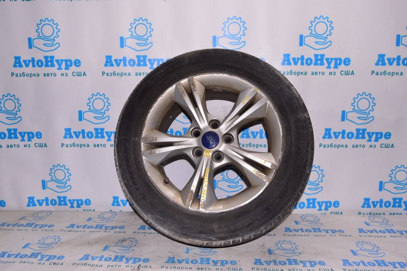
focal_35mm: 30
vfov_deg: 43.5
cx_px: 204
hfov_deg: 62.0
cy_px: 136
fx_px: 339
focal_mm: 20
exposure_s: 1/200
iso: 1600
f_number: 8
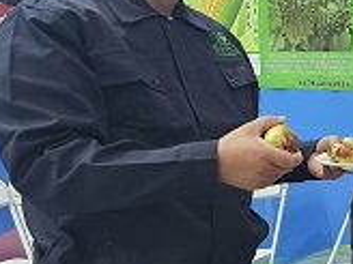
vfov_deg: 21.0
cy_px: 98
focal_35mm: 70
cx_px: 502
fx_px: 714
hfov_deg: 23.3
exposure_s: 1/100
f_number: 1.7
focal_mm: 6.3
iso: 250
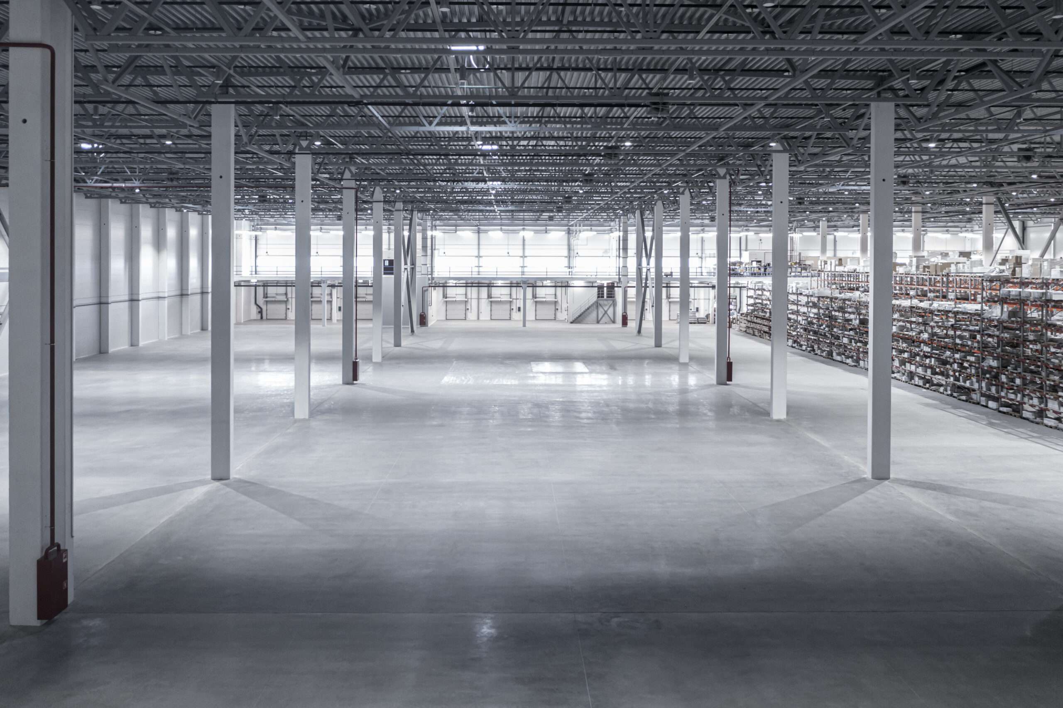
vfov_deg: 46.4
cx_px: 532
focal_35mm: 28
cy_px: 354
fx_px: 826
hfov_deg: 65.5
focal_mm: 10.26
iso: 500
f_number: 2.8
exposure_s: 1/15
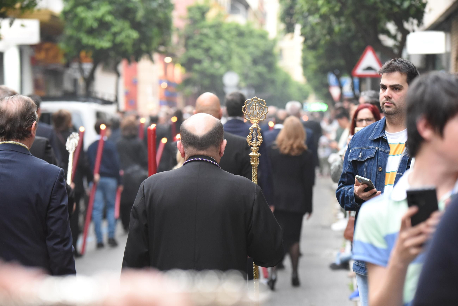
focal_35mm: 122
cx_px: 229
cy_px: 153
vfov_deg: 11.2
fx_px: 1553
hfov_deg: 16.8
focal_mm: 122
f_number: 3.5
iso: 4500
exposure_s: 1/250
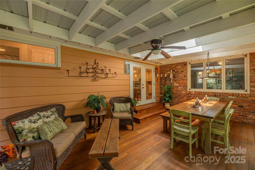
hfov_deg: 104.2
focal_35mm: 14
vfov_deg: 81.2
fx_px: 99
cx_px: 128
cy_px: 85
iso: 320
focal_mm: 14
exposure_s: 1/200
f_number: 7.1
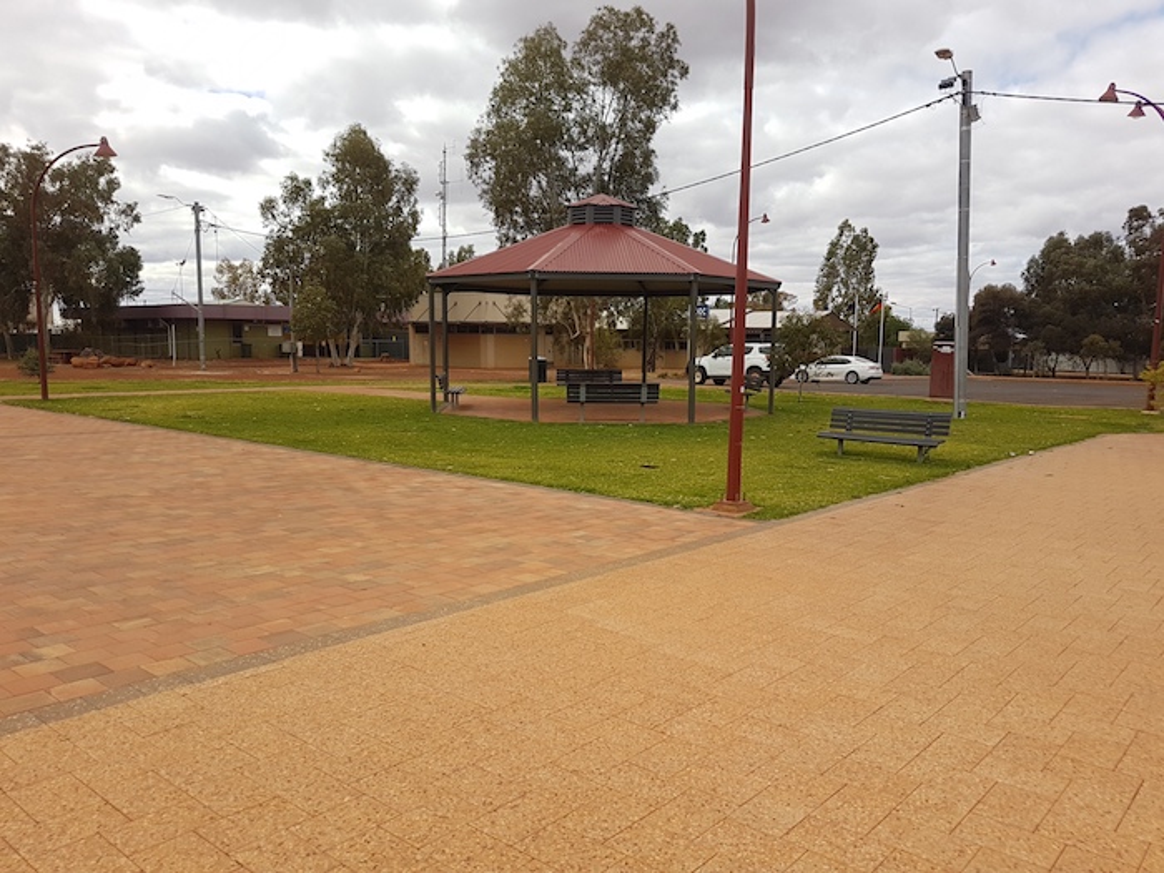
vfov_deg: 53.1
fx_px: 874
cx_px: 582
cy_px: 436
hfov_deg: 67.3
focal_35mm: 26
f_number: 1.7
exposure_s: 1/1544
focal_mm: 4.2
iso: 40
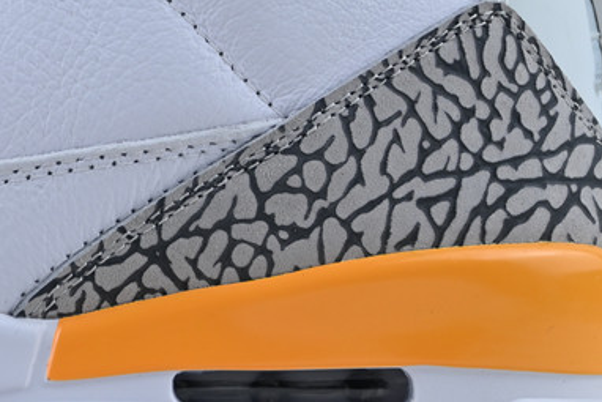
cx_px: -38
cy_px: 112
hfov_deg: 14.7
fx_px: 2284
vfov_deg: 10.0
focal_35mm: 137
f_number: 4.8
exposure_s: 1/100
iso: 100
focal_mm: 29
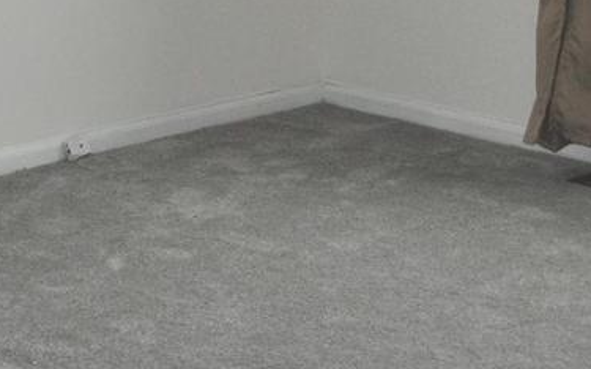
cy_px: -114
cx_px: 243
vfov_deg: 9.9
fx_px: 2077
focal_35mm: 129
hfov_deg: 16.2
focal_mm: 22
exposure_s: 1/60
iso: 800
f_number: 3.8
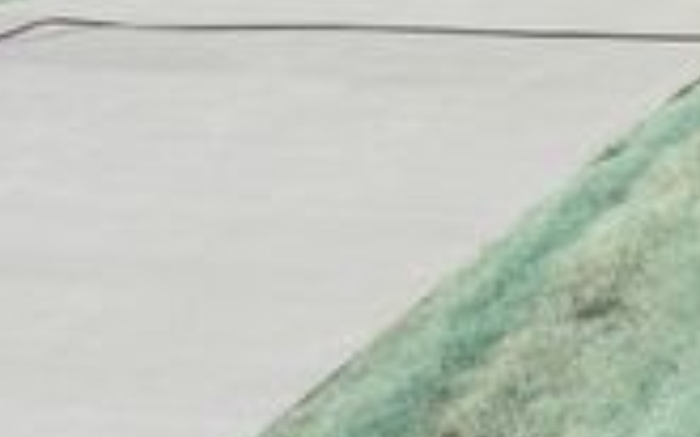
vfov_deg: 16.0
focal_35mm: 74
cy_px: -231
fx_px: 1411
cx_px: 721
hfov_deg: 26.2
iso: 160
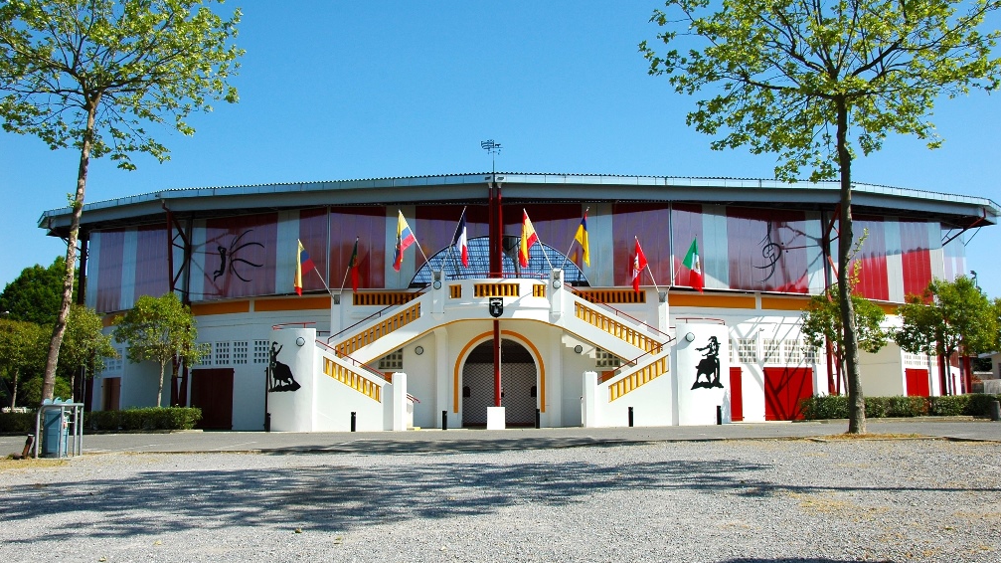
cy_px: 275
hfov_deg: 58.7
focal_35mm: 34
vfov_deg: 35.1
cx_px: 507
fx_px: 890
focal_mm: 21
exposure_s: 1/320
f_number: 11
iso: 200
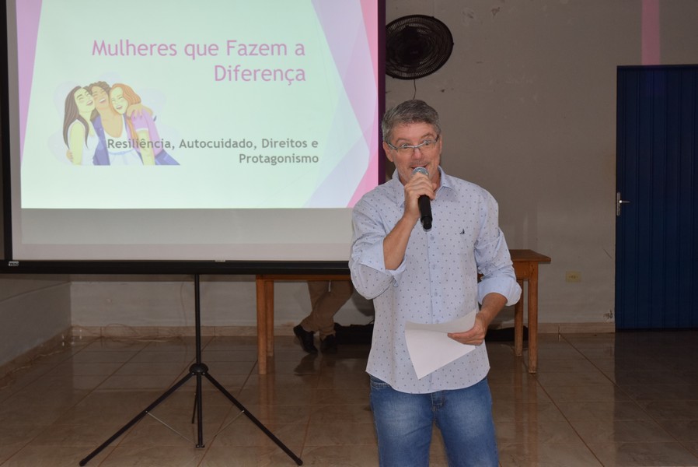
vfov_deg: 23.8
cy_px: 234
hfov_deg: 35.0
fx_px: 1106
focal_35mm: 57
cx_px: 349
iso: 800
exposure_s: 1/125
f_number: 5.6
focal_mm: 38
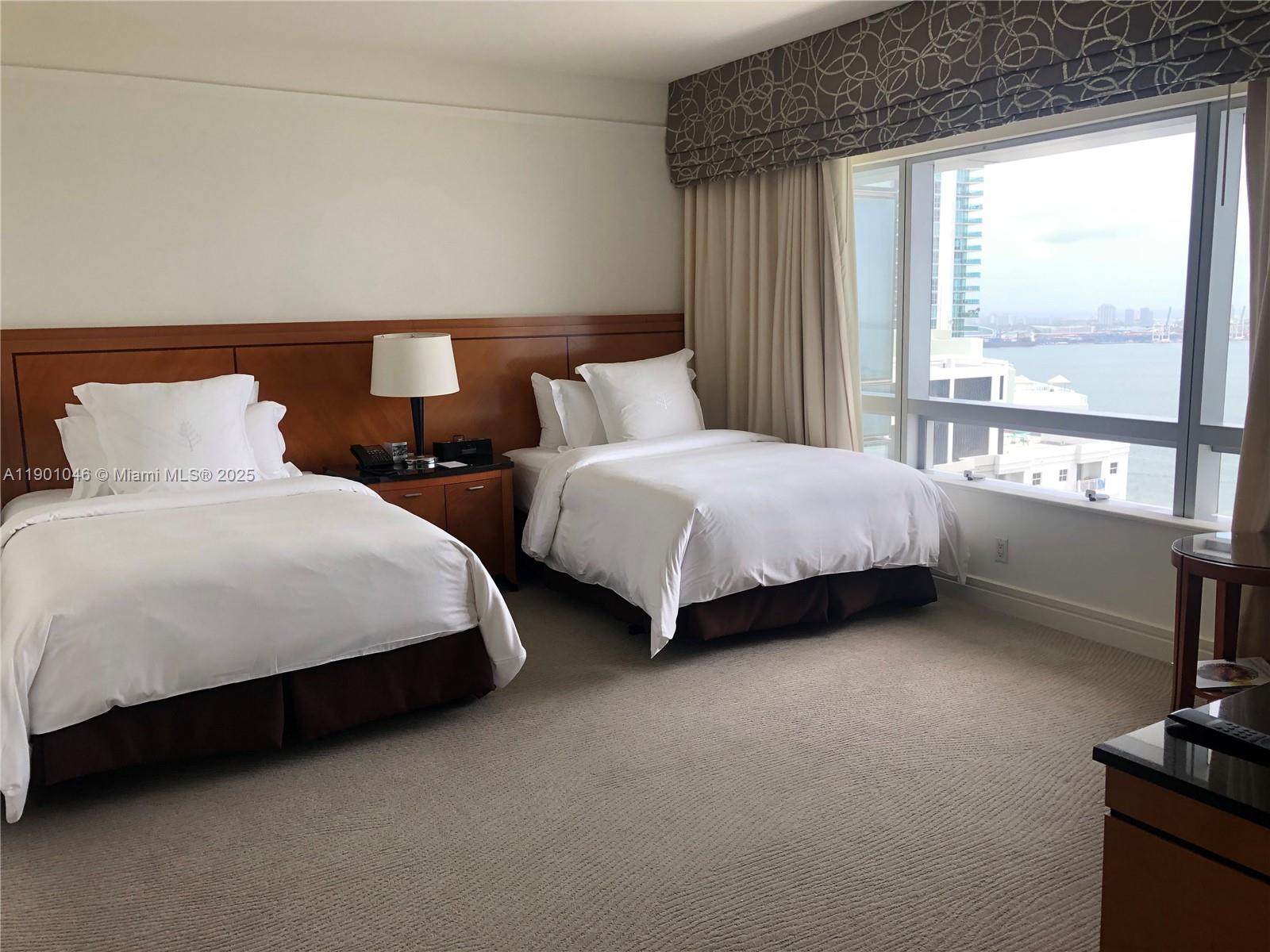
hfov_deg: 63.4
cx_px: 635
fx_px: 1027
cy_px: 476
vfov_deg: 49.7
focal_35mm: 28
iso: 32
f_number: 1.8
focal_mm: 4
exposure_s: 1/120
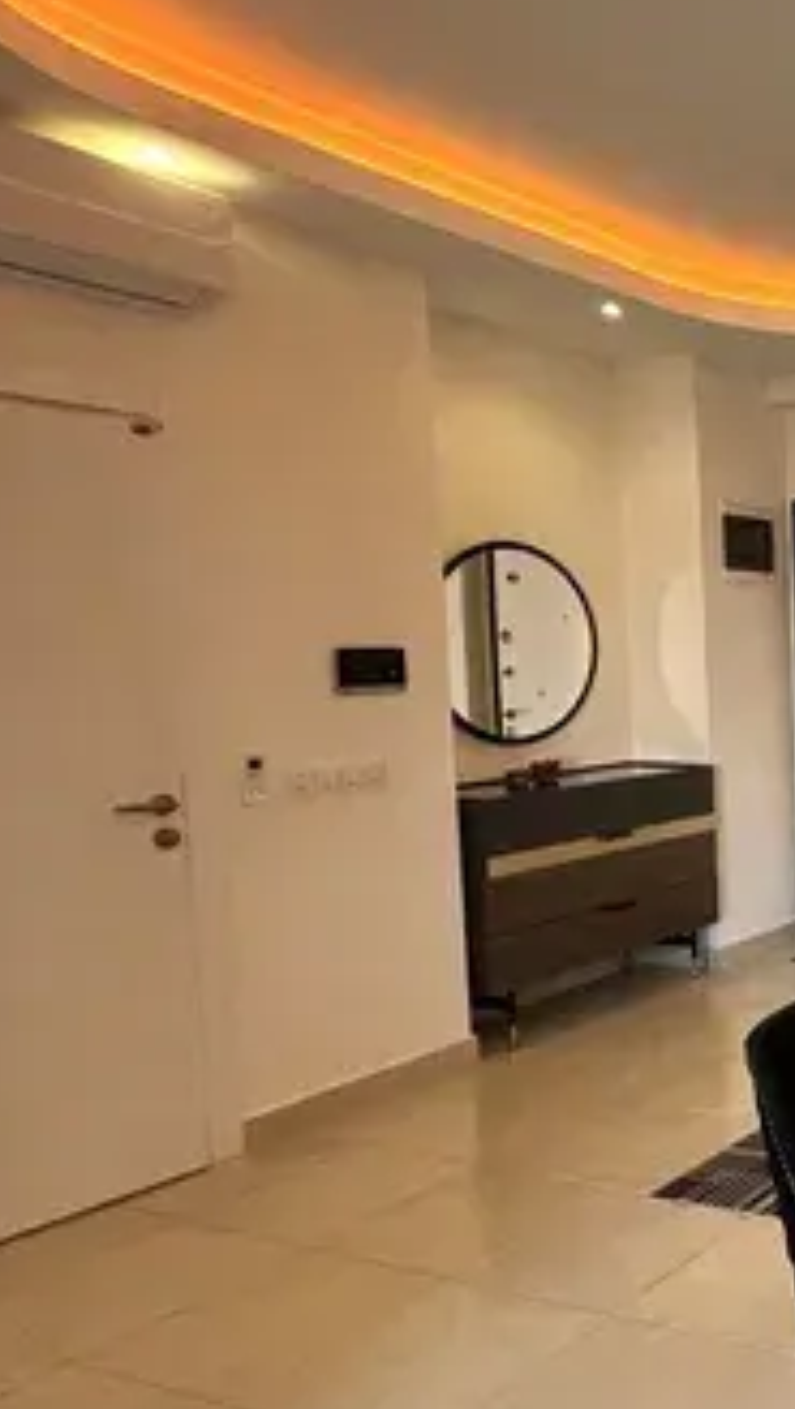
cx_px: 1210
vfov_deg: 62.6
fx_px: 1159
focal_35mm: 31
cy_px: 730
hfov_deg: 26.5
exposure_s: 1/99
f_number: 2.2
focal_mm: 2.22
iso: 160
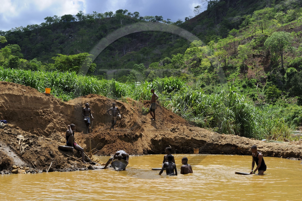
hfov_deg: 36.3
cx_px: 151
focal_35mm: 55
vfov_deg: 24.6
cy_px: 100
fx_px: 461
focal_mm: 55
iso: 400
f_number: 13
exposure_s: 1/320
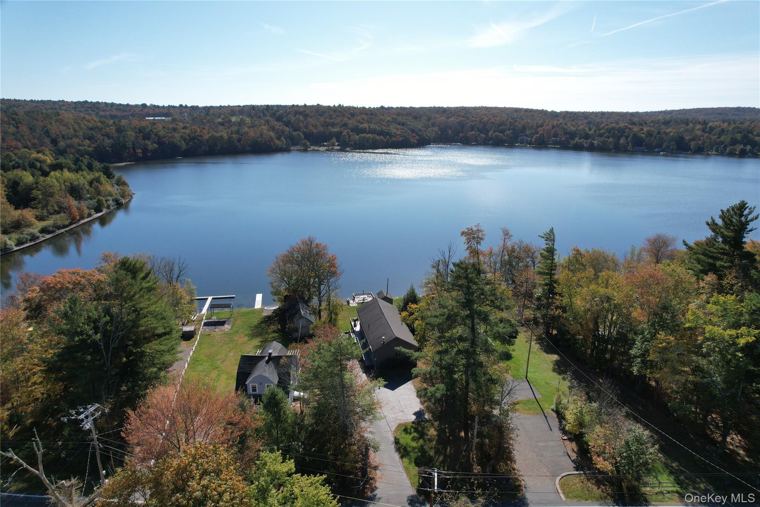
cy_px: 254
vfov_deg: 57.2
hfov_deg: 78.6
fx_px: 464
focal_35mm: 22
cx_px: 380
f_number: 2.8
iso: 100
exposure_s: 1/2000
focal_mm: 8.38
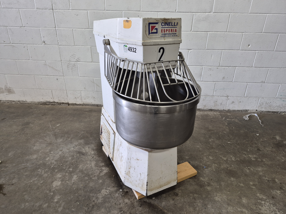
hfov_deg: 73.9
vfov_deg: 58.9
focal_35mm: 23
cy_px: 107
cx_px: 143
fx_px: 190
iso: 160
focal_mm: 5.4
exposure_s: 1/120
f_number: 1.8
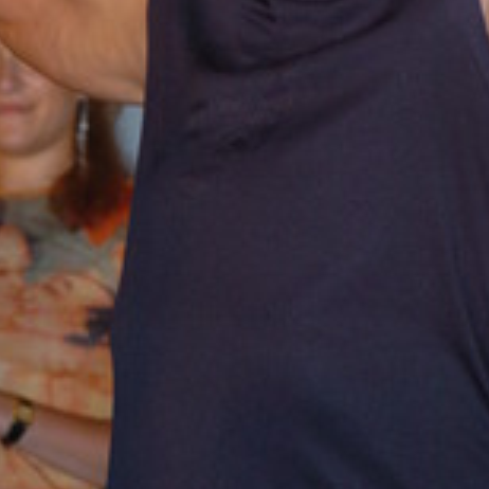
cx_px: 281
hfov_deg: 7.5
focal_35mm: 232
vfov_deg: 7.5
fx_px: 3708
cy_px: -54
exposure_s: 1/60
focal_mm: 70
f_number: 4
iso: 200
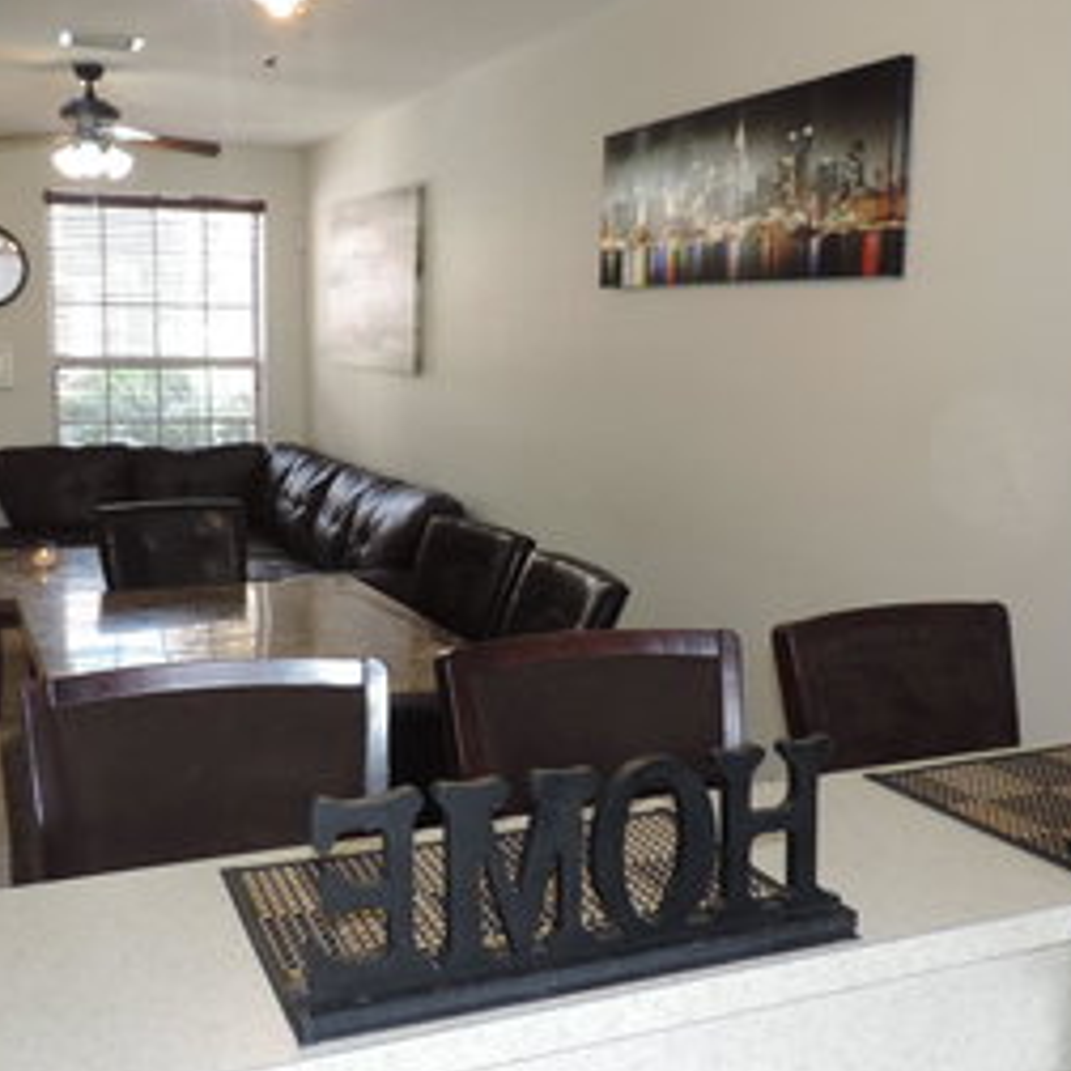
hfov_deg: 46.0
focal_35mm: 36
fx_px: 1260
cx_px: 478
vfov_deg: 46.0
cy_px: 527
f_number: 3
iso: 160
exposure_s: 1/40
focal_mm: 4.3
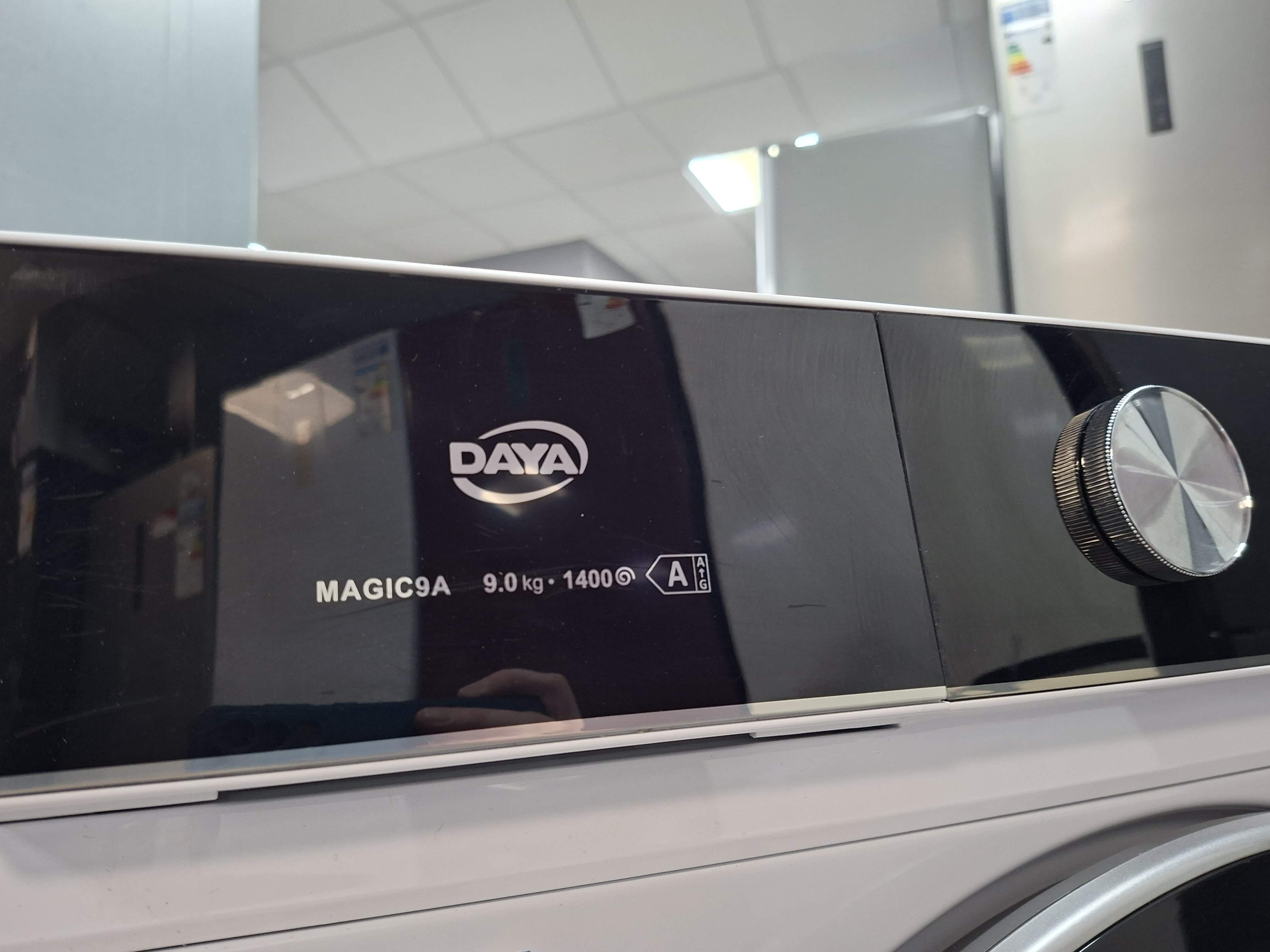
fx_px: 881
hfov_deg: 71.6
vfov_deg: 56.8
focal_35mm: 24
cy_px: 478
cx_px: 621
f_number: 1.8
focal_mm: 5.54
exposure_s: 1/50
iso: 320
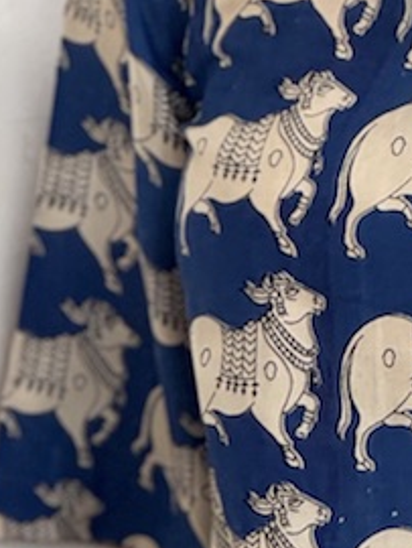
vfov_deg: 6.8
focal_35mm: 284
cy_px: 974
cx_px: 322
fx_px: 4500
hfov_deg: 5.2
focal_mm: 9
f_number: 2.8
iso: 100
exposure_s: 1/99
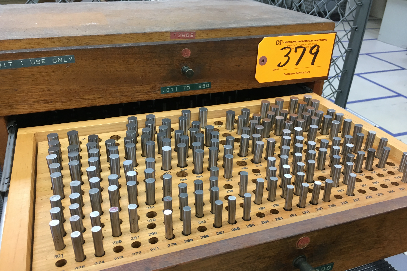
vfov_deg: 42.3
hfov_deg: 60.3
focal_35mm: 31
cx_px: 200
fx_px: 350
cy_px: 147
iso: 80
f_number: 2.2
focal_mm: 4.15
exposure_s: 1/30
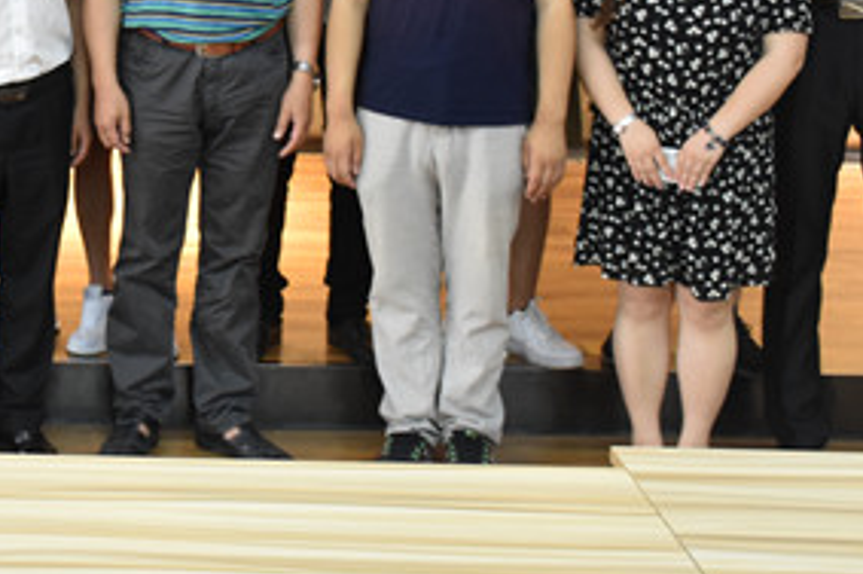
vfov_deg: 17.0
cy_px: -31
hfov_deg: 25.0
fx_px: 1871
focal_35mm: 78
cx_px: 40
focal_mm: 23
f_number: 5
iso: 1250
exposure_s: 1/100
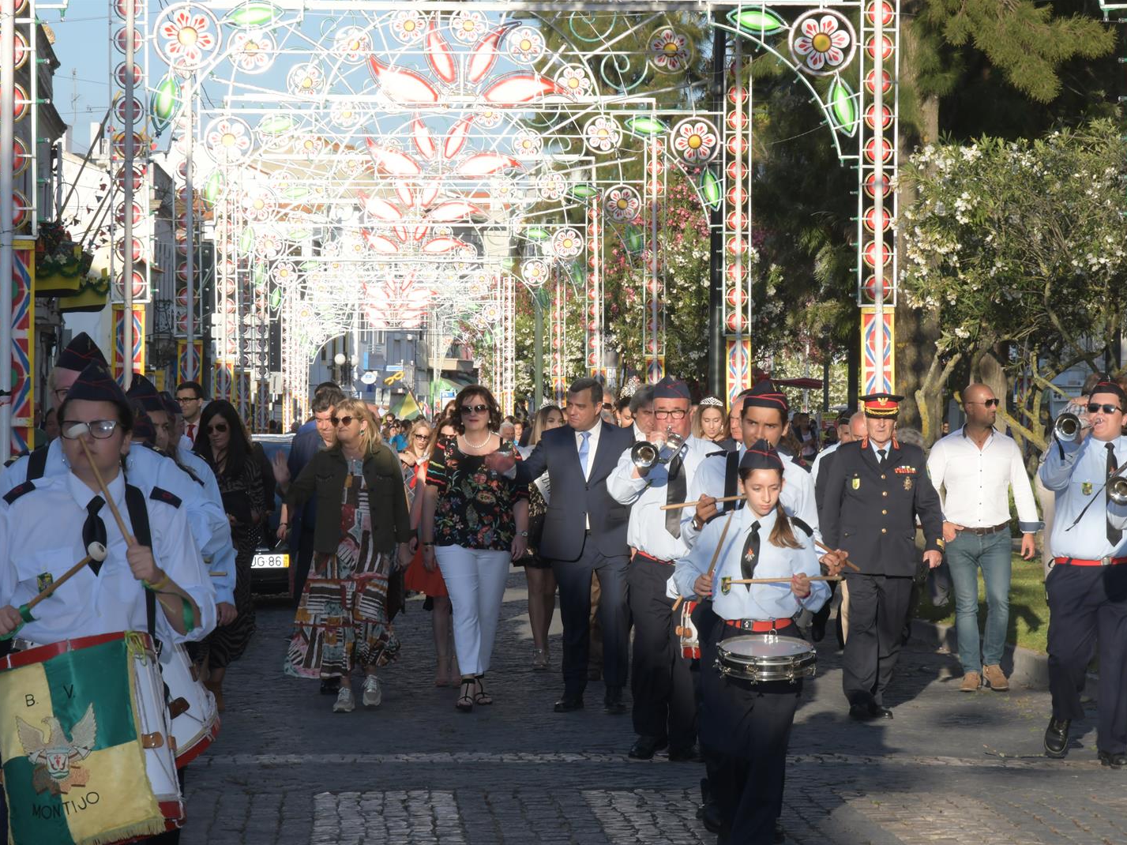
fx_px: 4265
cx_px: 587
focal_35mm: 131
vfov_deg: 11.3
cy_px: 425
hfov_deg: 15.1
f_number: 13
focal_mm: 80
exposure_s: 1/160
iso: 250
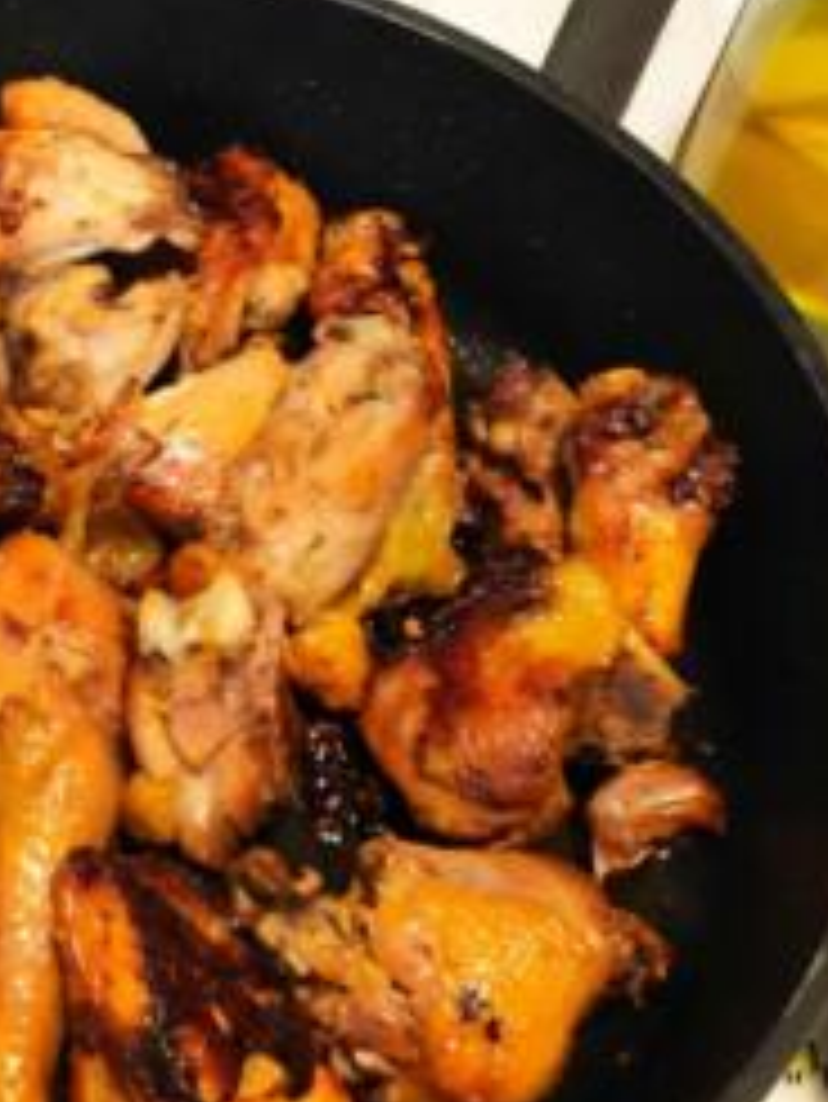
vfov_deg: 37.5
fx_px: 1625
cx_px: 110
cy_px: 594
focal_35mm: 51
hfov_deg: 27.7
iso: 1781
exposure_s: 1/20
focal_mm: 4.74
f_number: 1.79
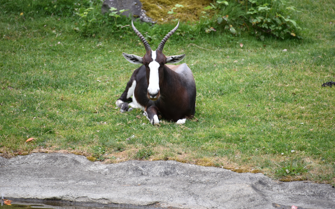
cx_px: 168
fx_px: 2803
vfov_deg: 4.3
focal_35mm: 307
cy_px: 100
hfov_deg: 6.8
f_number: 5.6
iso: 500
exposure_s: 1/640
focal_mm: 300
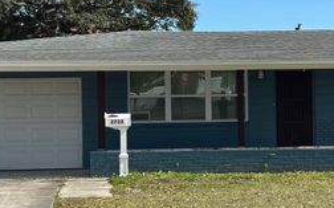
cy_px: 101
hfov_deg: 20.2
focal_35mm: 101
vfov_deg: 12.9
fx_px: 919
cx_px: 297
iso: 100
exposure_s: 1/4785
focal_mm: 6.86
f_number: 1.78
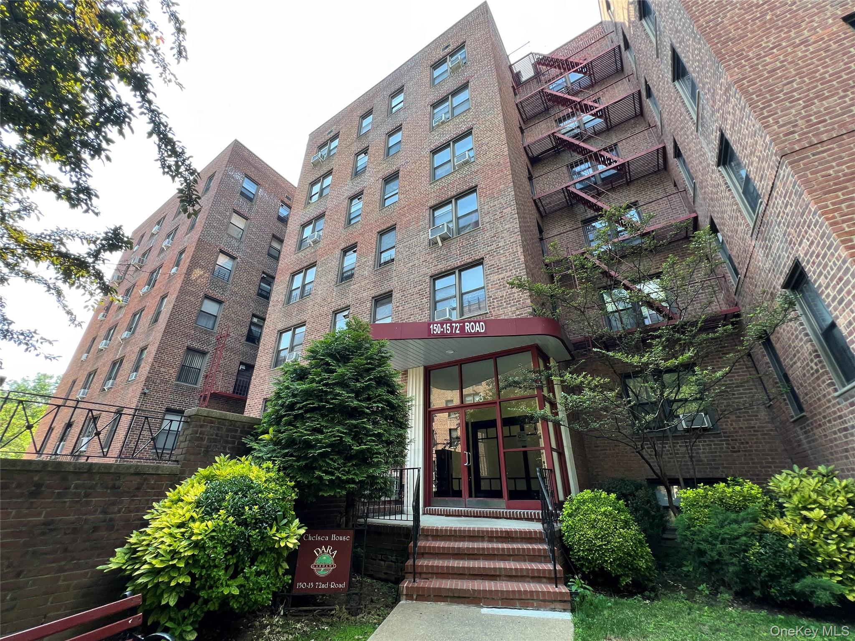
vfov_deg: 89.9
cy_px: 320
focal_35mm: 13
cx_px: 428
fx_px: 321
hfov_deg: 106.2
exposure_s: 1/99
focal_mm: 1.57
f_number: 1.8
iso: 32
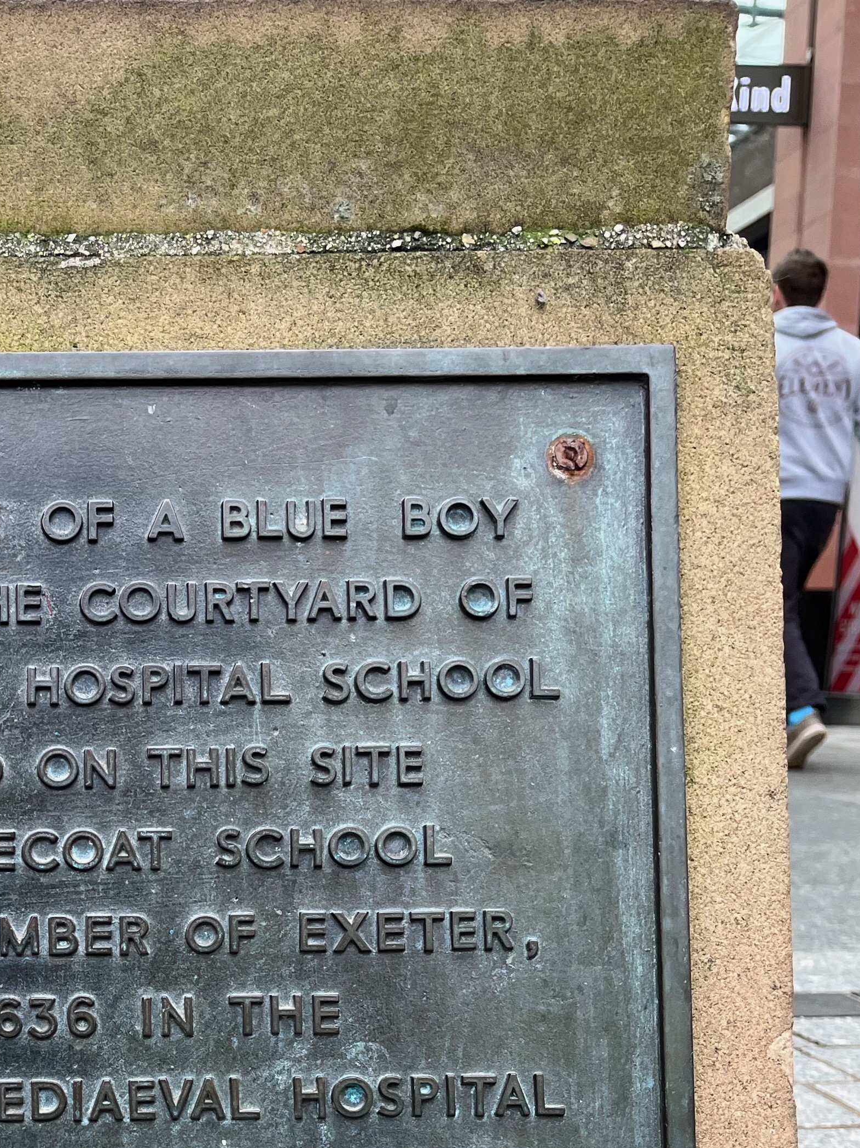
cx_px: 57
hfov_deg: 27.8
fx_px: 1657
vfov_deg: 35.9
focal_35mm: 50
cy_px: 1033
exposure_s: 1/100
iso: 64
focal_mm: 5.1
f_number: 1.6
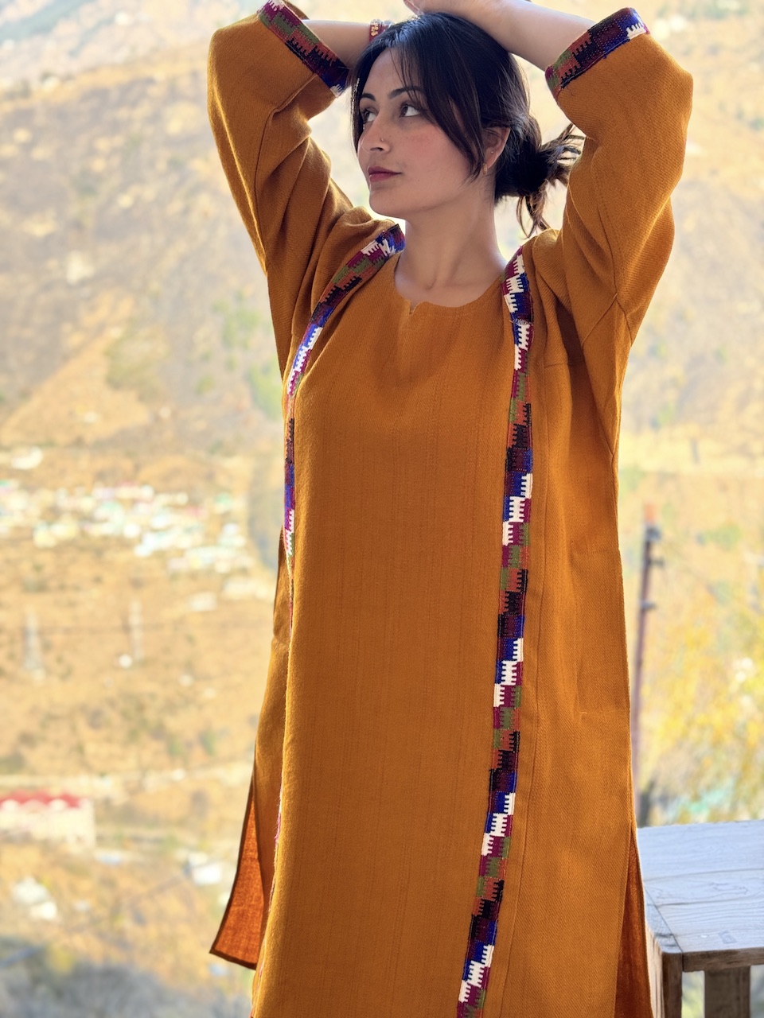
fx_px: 1413
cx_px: 382
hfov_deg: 30.3
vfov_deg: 39.7
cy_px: 509
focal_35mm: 48
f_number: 1.78
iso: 64
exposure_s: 1/388
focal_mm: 6.76
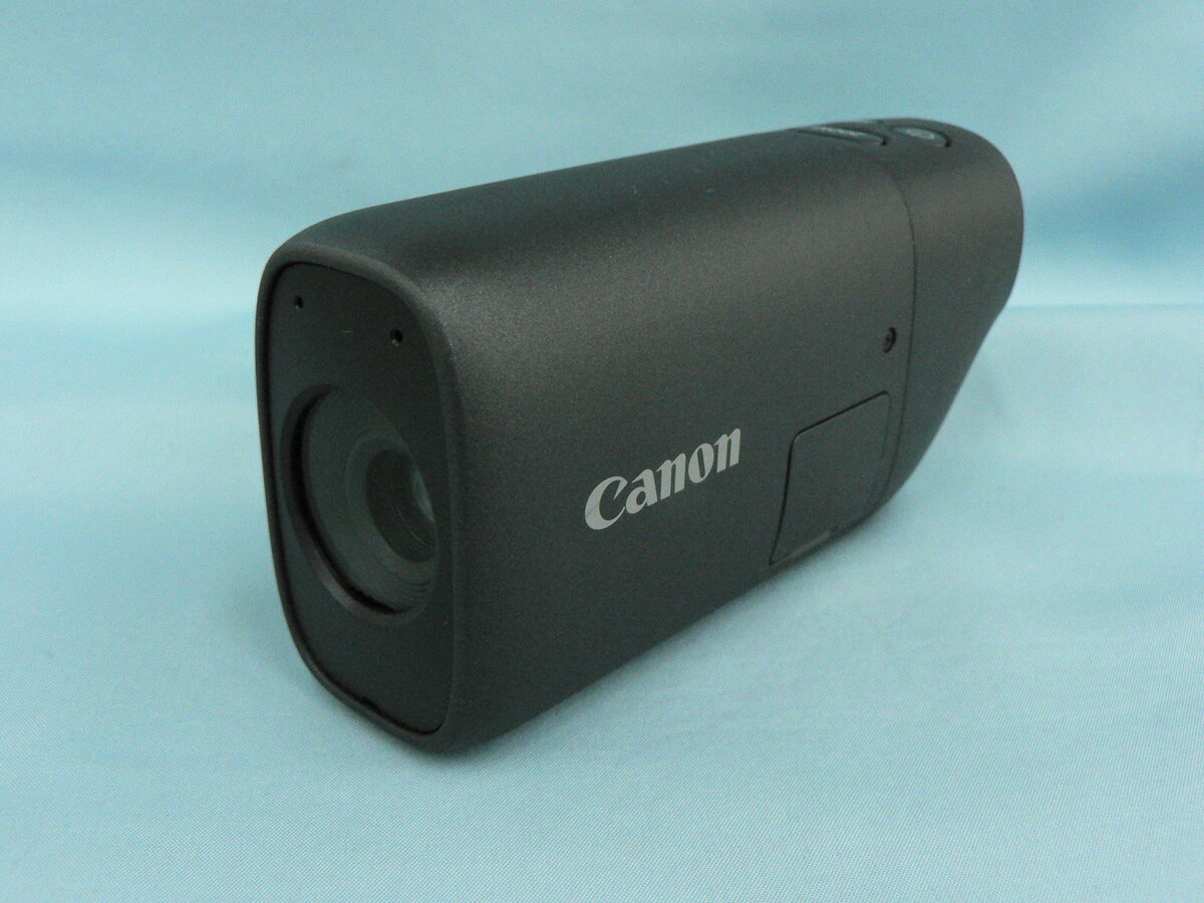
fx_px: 1252
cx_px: 602
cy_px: 452
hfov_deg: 51.4
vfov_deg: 39.7
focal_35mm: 36
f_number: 4.5
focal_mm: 6
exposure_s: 1/80
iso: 400
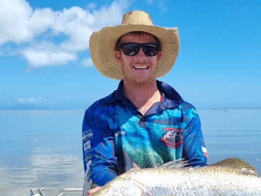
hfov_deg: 40.9
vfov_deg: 31.3
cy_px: 126
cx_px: 165
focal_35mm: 46
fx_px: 347
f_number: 1.8
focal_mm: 5.4
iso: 50
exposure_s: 1/2264
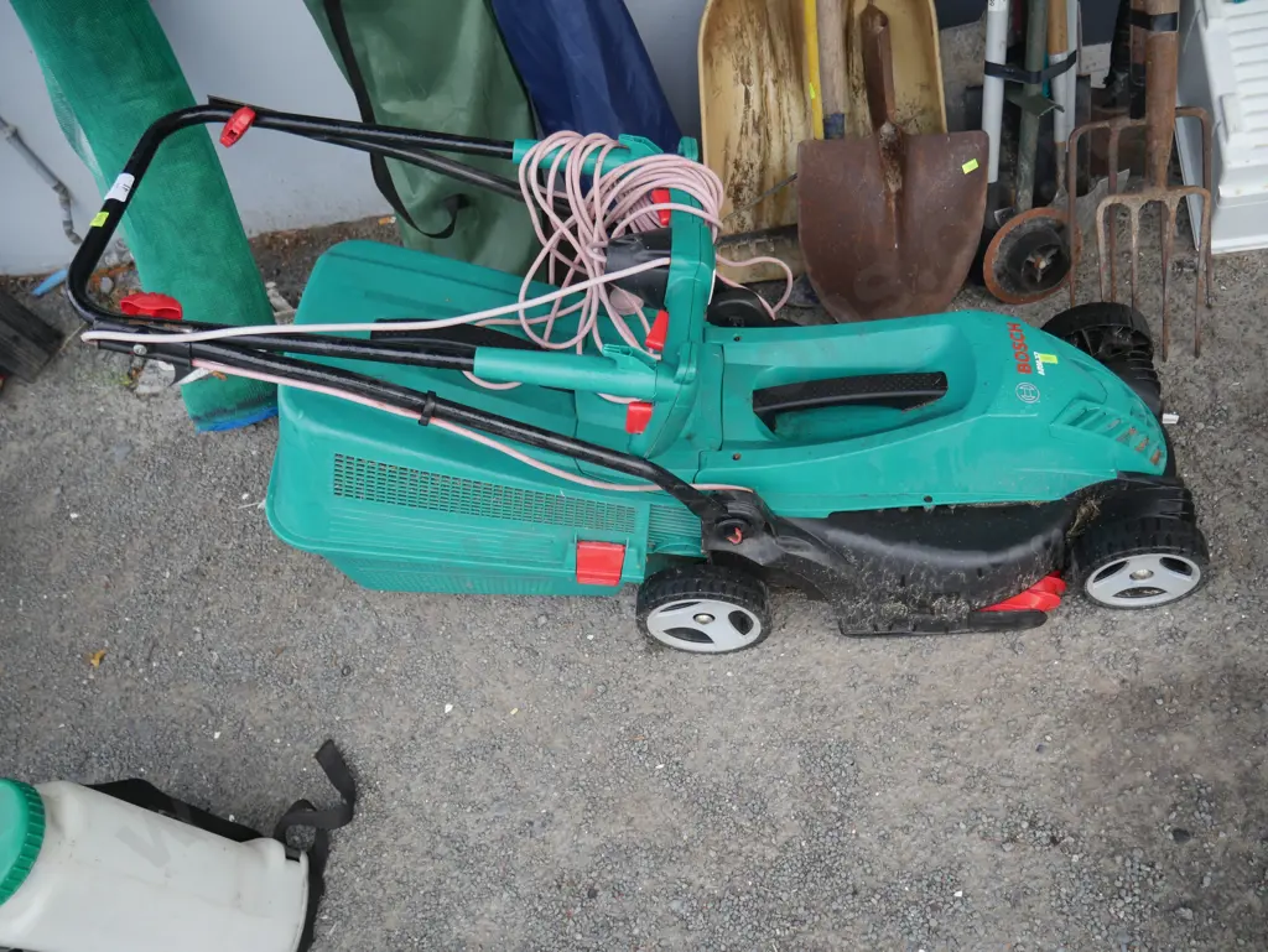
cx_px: 634
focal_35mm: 28
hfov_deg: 63.4
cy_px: 476
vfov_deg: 49.8
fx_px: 1026
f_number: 3.5
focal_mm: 14
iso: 200
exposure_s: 1/125
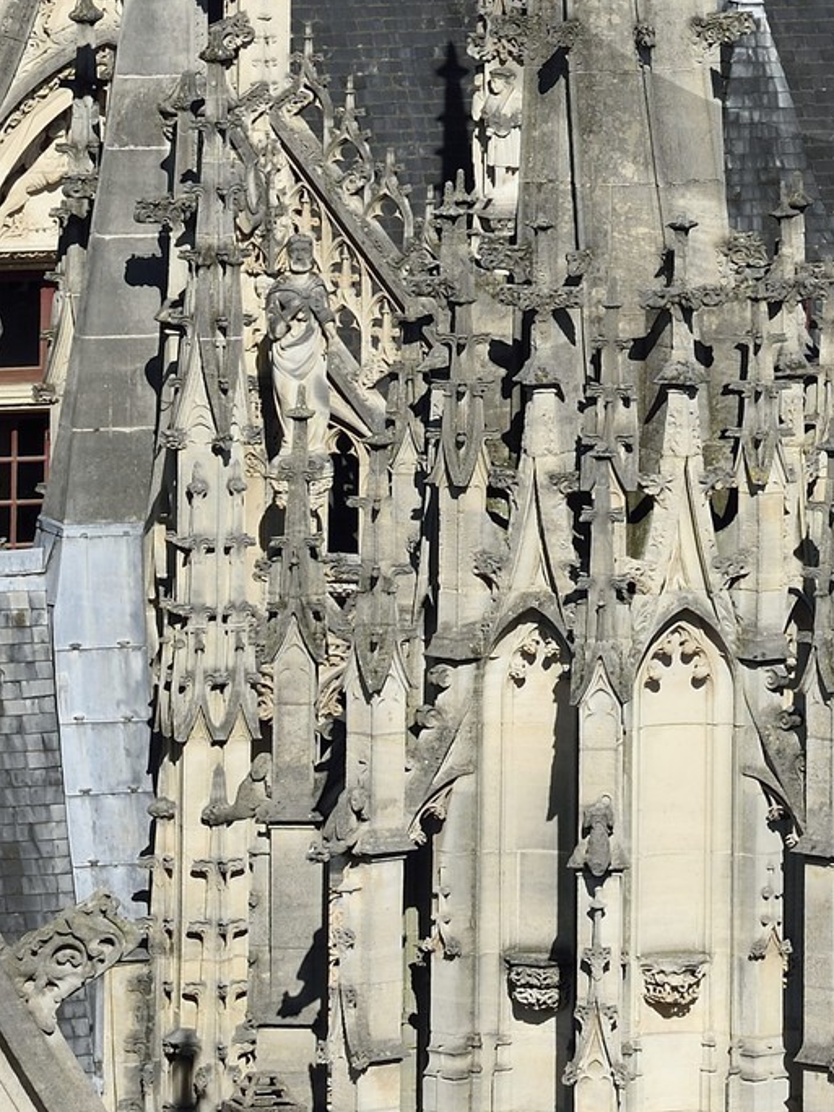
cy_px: -513
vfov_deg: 3.4
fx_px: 18439
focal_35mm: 574
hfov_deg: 2.6
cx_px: 987
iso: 200
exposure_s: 1/500
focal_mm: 170
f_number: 9
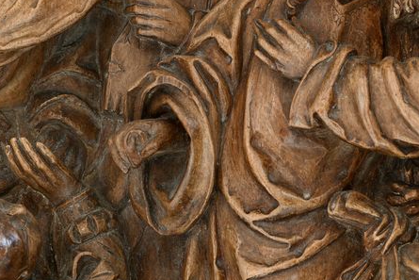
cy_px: 138
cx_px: 349
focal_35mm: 118
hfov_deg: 17.2
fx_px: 1374
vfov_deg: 11.6
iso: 64
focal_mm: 50
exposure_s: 4
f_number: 9
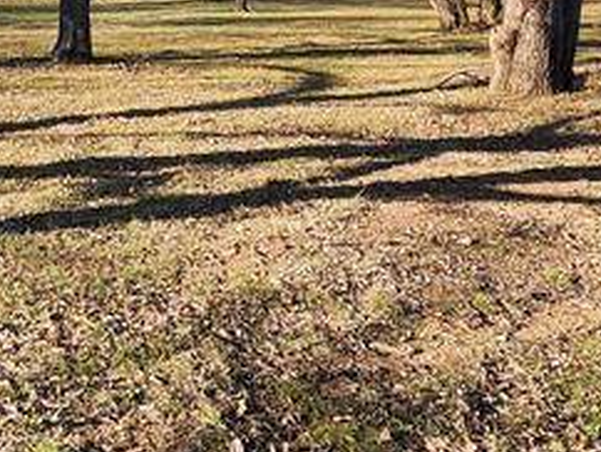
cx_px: -62
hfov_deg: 31.0
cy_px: -171
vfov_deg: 22.9
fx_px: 956
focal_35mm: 55
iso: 40
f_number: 2.2
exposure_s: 1/542
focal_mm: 1.74
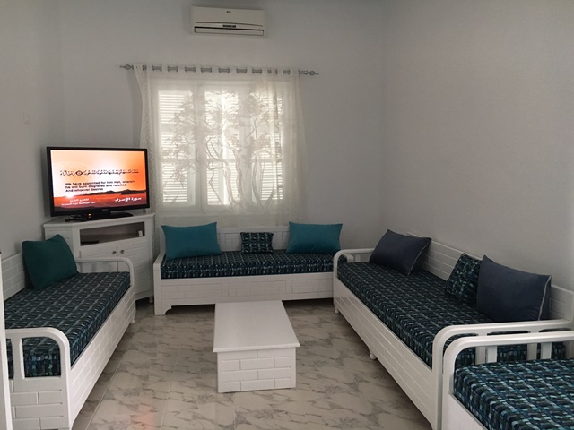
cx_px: 287
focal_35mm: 29
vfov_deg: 48.2
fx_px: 481
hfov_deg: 61.7
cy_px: 215
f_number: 2.2
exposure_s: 1/33
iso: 160
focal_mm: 4.15
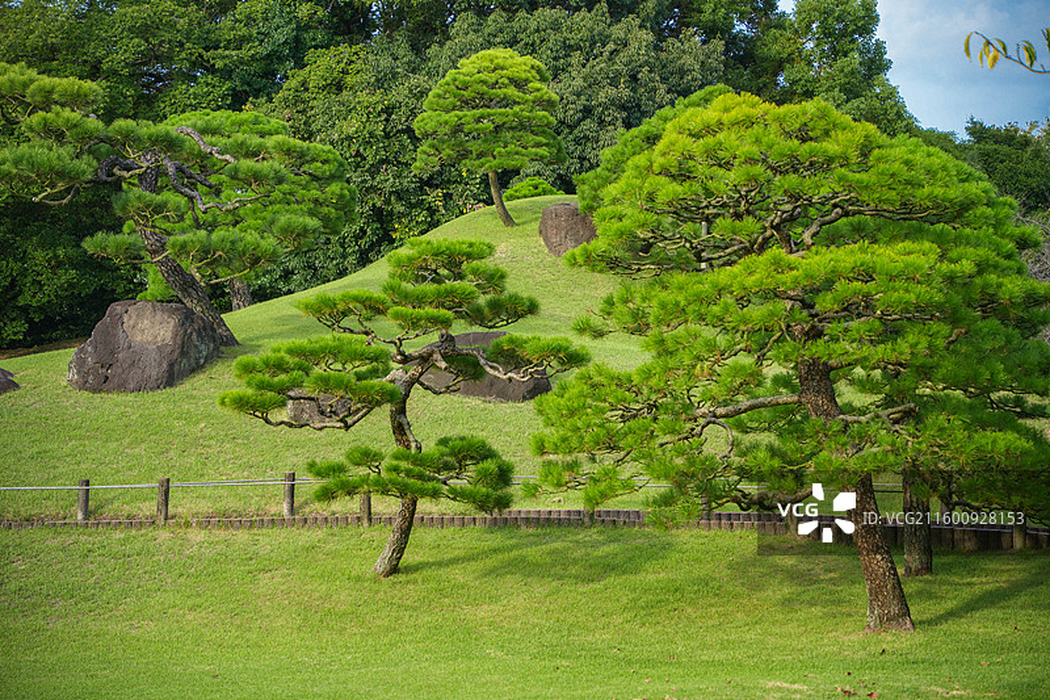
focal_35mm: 93
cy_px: 350
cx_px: 525
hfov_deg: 21.9
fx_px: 2712
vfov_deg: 14.7
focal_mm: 93
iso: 100
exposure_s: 1/160
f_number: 4.5
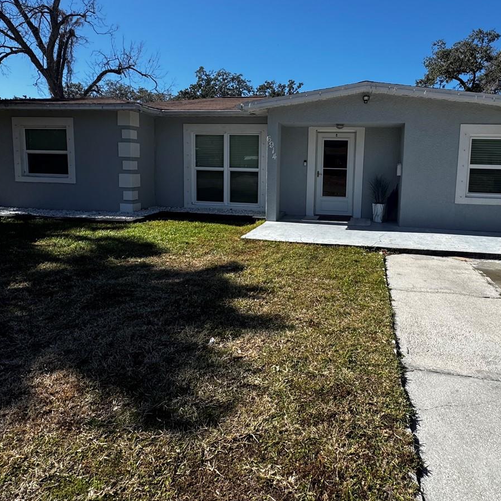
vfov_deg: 69.0
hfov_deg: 68.9
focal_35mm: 22
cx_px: 303
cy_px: 204
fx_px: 360
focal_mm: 2.22
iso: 50
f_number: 2.2
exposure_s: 1/1637
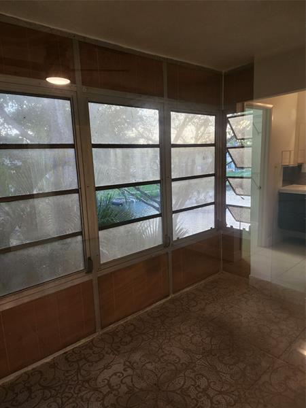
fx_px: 271
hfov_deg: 58.9
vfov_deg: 73.9
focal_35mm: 23
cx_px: 153
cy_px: 204
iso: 320
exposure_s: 1/120
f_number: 1.8
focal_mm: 6.4
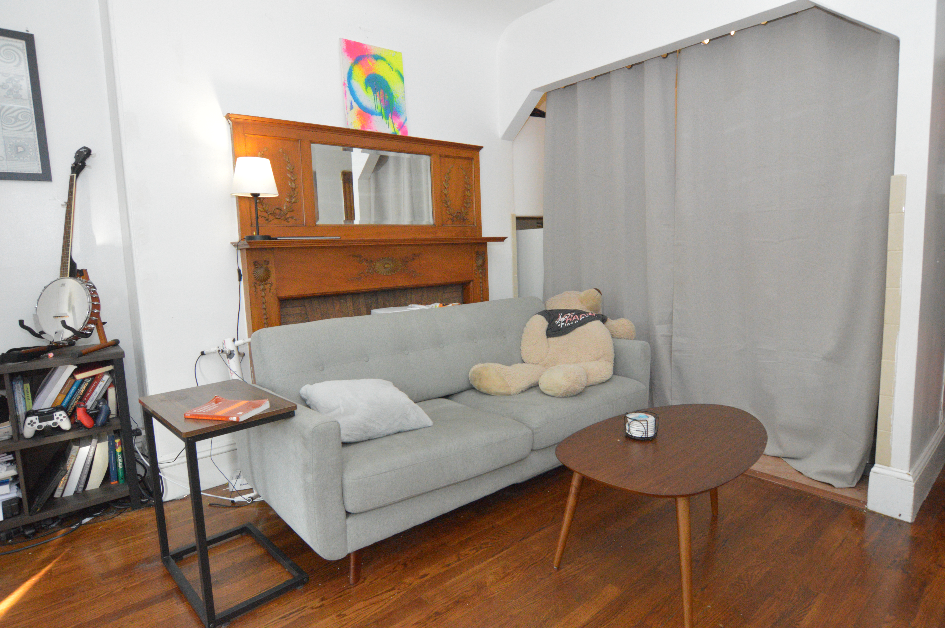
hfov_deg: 90.1
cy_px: 314
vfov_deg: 67.3
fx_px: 472
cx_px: 472
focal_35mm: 18
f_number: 9
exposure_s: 1/60
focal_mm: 12
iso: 3200
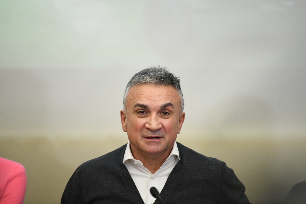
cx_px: 155
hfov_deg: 10.0
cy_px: 103
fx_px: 1743
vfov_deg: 6.7
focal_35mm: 205
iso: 4000
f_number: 2.8
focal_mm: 200
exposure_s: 1/125
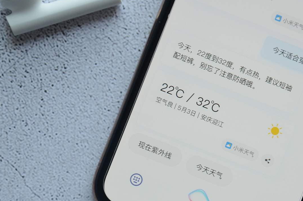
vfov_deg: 4.6
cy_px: 90
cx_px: 246
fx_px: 2477
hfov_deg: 7.0
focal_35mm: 295
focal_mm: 105
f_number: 5.6
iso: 320
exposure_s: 1/125
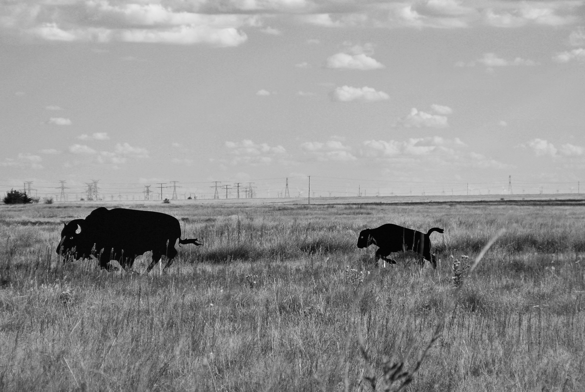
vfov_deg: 8.0
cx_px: 292
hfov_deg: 11.9
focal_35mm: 173
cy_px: 196
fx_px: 2815
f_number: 5.6
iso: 100
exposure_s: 1/400
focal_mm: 64.1
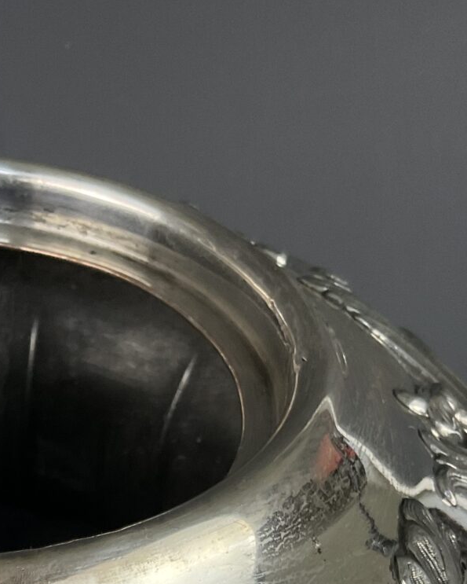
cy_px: 766
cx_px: -10
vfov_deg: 21.9
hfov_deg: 19.1
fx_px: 1347
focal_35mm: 78
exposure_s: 1/122
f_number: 1.8
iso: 40
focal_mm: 3
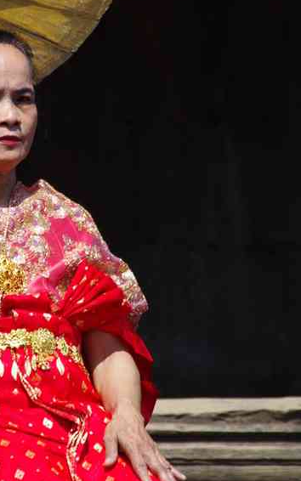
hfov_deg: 2.1
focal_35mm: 621
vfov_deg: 3.4
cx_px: 35
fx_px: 8147
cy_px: 153
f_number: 8
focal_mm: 230
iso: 400
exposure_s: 1/250
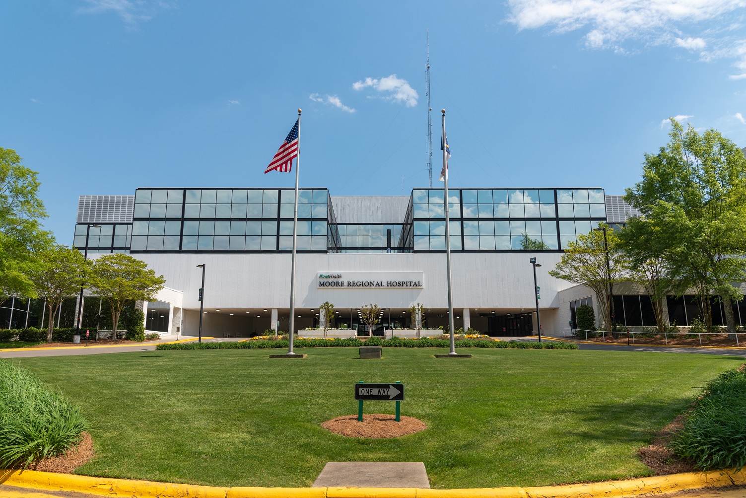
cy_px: 249
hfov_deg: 73.7
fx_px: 497
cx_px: 373
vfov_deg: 53.2
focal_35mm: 24
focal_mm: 24
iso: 125
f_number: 8
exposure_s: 1/400
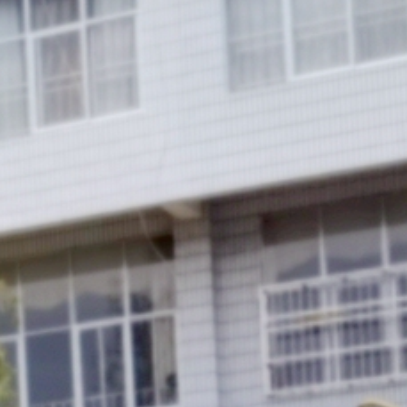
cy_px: 821
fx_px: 2767
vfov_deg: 8.0
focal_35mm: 208
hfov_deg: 6.7
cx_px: -1184
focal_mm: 6.71
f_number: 1.9
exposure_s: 1/8403
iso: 50
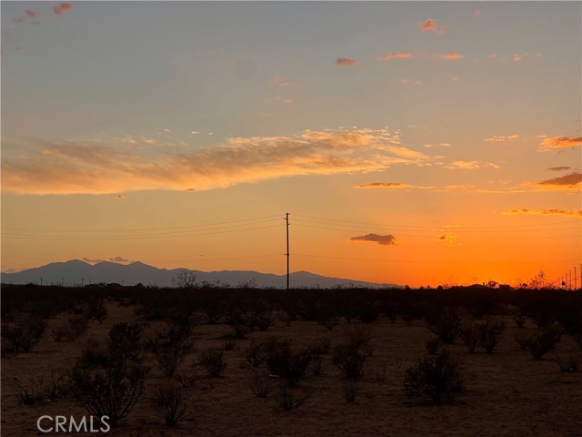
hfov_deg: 25.3
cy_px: 218
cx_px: 291
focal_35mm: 77
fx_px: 1295
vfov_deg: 19.1
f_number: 2.8
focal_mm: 9
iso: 32
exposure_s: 1/306
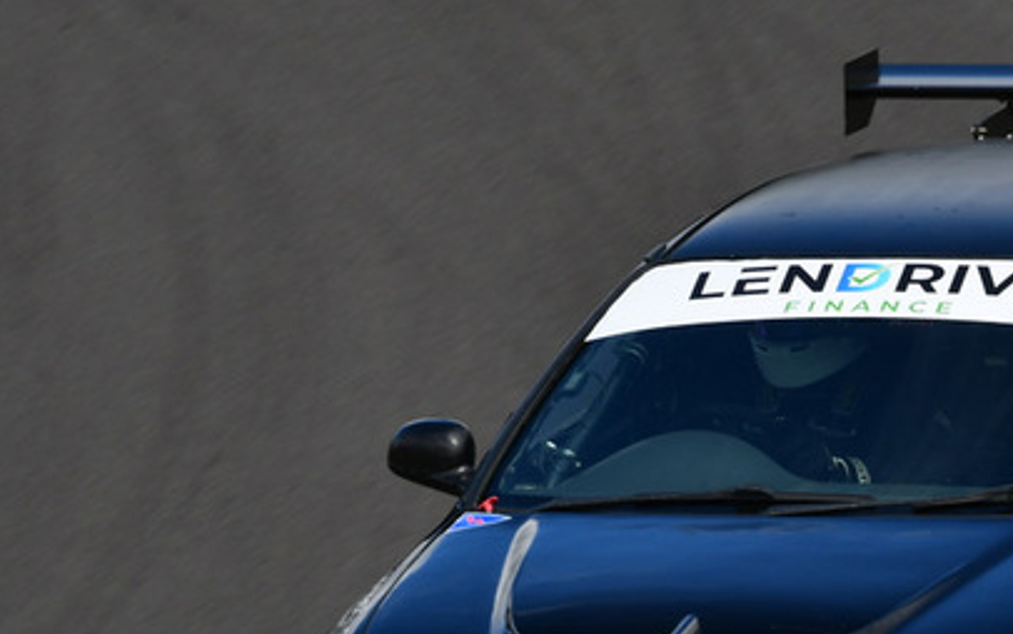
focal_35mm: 935
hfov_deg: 2.2
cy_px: 514
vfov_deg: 1.4
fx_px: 25820
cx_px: 891
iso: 250
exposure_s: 1/250
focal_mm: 310
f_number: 13
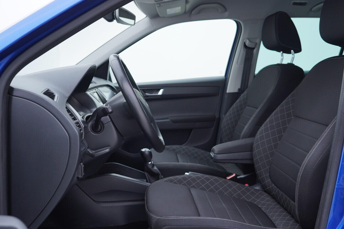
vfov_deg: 36.9
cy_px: 114
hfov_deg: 53.1
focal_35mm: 36
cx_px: 172
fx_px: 344
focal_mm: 24
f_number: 3.2
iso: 125
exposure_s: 1/50
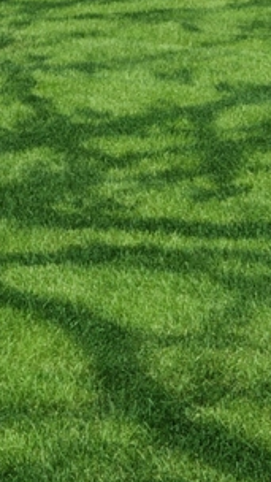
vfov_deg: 17.6
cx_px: 65
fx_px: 1354
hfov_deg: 11.4
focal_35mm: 106
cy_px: -284
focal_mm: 19
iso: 200
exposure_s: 1/500
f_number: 9
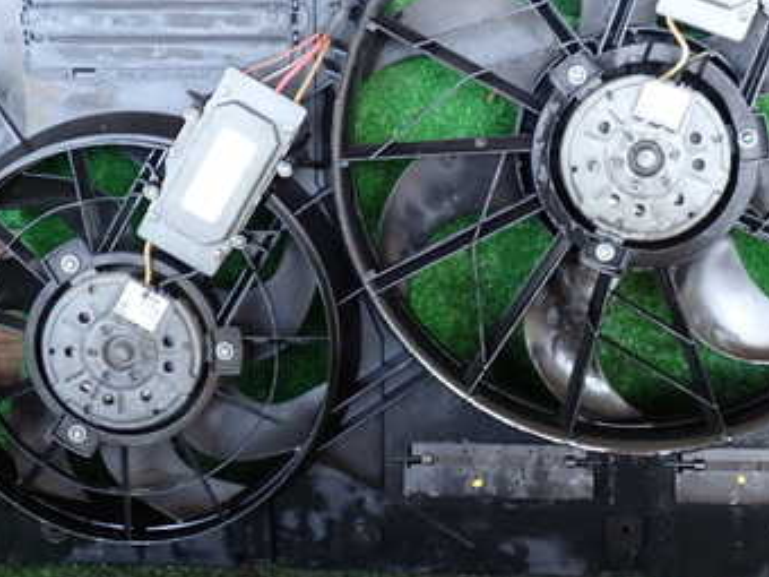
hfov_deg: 36.1
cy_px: 127
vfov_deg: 27.1
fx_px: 1177
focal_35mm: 53
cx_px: 448
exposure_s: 1/60
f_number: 2.3
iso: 200
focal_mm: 5.4
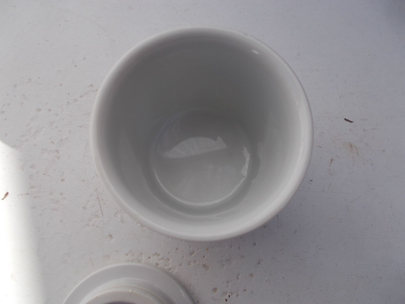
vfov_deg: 53.1
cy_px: 152
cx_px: 202
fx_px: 304
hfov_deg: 67.3
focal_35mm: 26
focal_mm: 4.6
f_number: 8
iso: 80
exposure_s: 1/125
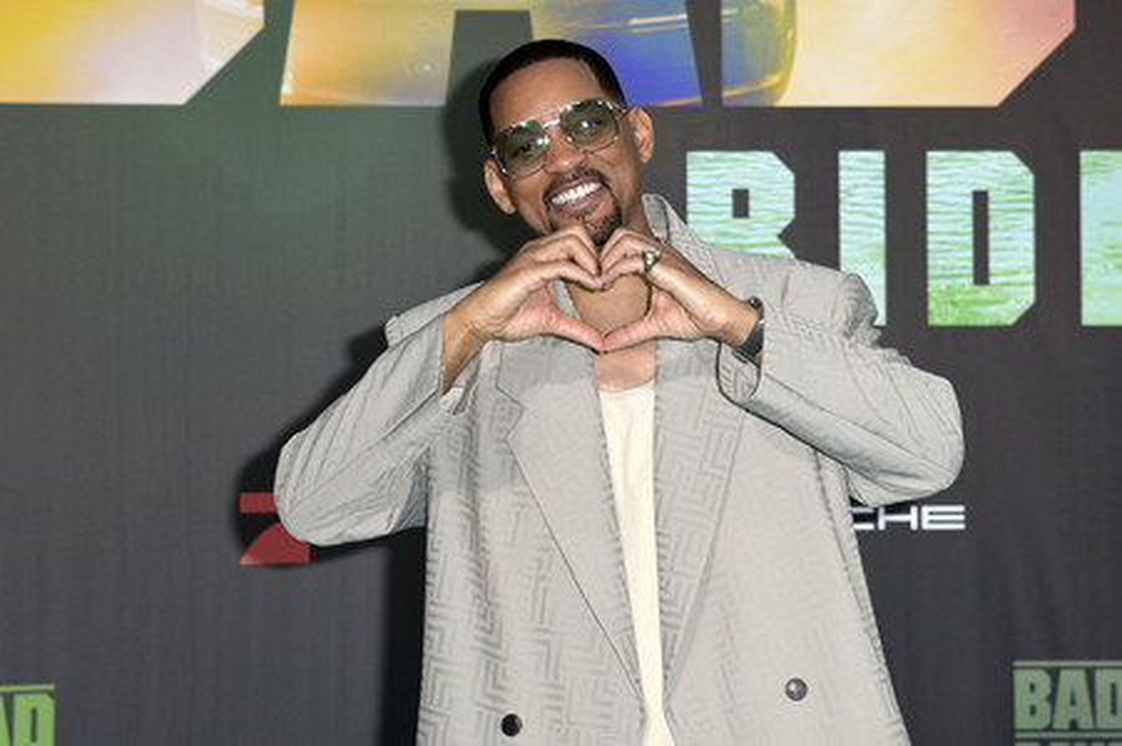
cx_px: 561
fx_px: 3737
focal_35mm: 120
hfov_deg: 17.1
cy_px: 373
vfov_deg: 11.4
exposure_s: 1/250
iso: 320
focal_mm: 120
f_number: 5.6
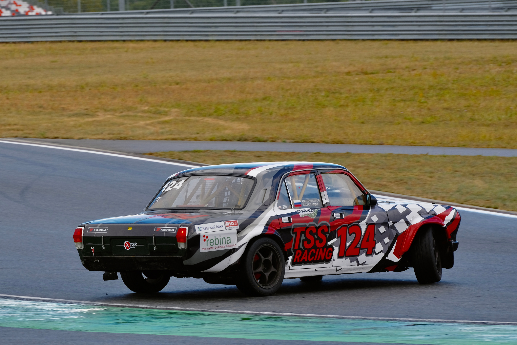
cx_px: 258
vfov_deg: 5.3
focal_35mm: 257
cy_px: 172
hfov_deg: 8.0
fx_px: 3691
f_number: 8
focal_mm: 171.3
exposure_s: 1/250
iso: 160
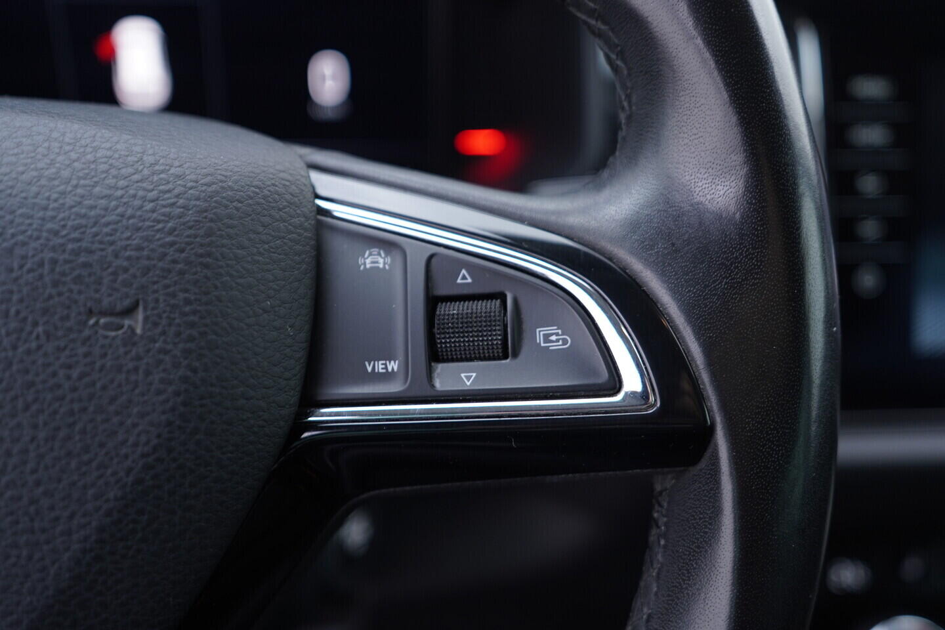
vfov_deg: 36.9
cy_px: 315
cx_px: 472
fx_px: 945
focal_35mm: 36
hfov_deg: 53.1
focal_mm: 24
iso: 250
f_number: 2.8
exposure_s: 1/40
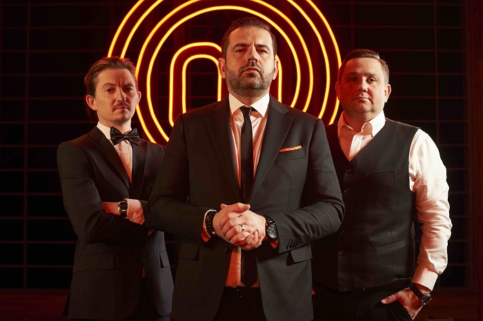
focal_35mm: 50
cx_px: 242
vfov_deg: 27.0
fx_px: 670
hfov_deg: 39.6
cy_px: 160
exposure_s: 1/30
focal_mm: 50
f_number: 5
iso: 1600
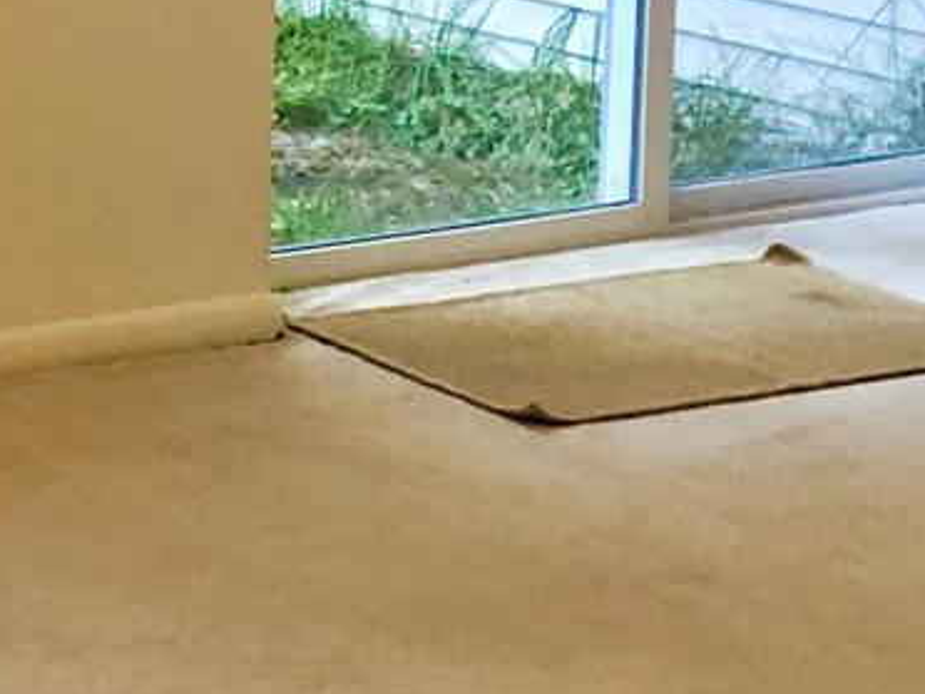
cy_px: 147
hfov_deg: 12.4
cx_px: -306
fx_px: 4115
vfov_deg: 9.6
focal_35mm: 154
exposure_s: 1/15
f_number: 1.8
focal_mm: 4
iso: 40
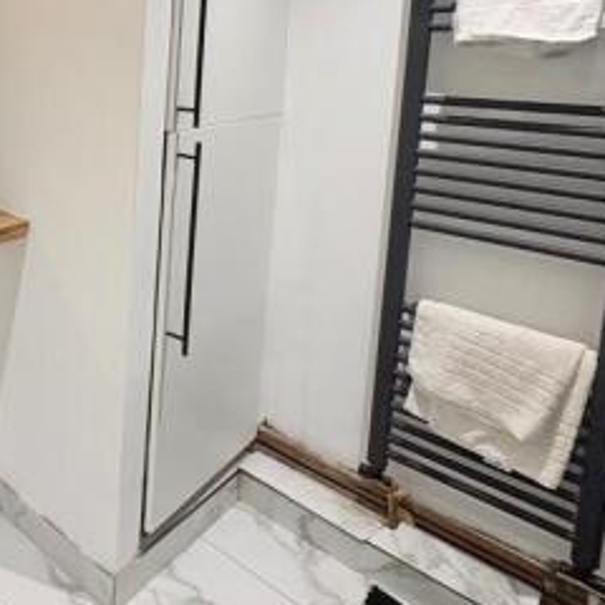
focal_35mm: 30
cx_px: -97
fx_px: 593
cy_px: 95
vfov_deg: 49.8
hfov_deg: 40.5
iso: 250
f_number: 2.2
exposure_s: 1/100
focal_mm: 2.22
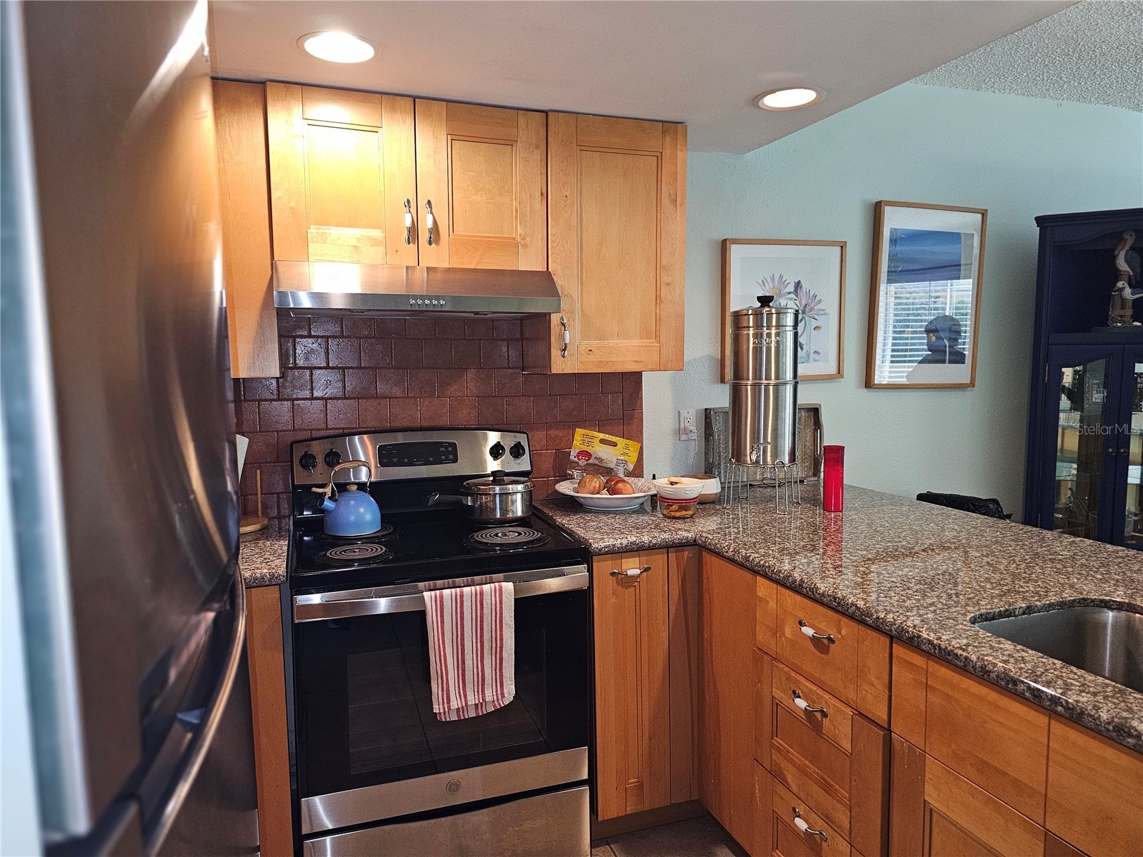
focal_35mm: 23
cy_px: 428
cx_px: 572
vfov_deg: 58.9
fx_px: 759
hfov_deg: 73.9
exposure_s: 1/40
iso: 640
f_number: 1.7
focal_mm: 6.3
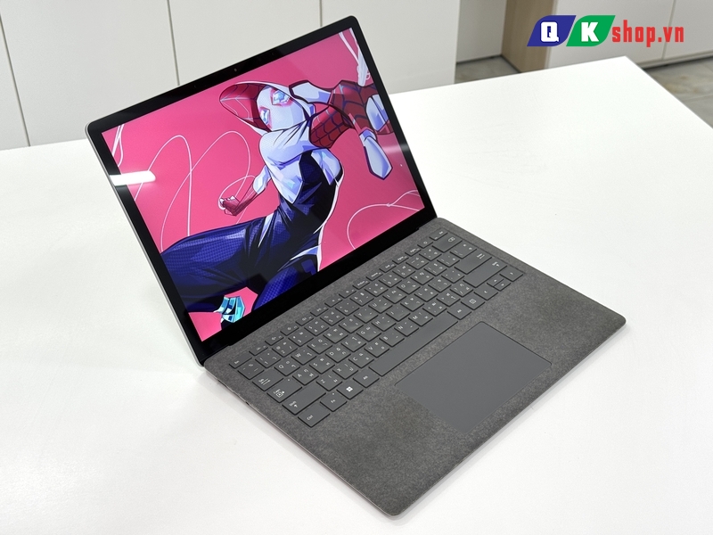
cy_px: 268
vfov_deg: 30.3
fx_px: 989
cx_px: 356
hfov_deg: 39.7
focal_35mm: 48
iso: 50
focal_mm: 6.76
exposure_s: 1/100
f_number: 1.78
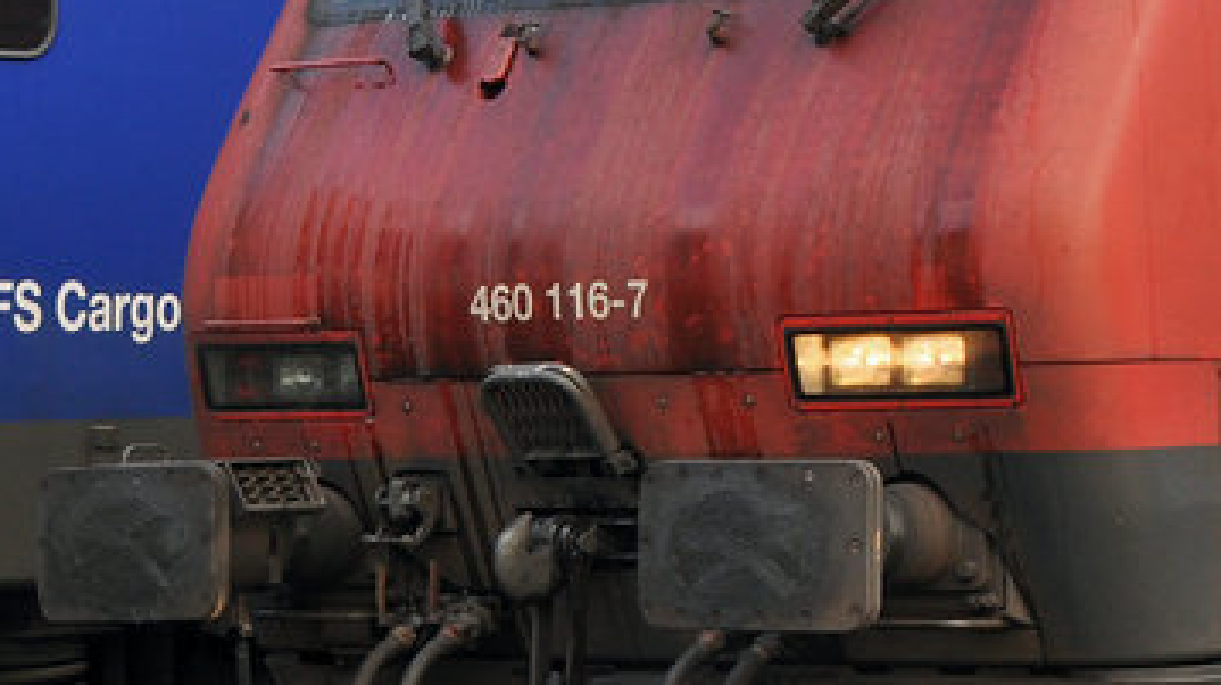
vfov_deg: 7.6
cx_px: 1576
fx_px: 5113
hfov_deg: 13.2
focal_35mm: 158
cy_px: -211
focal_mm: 30
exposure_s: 1/125
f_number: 5.6
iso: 250
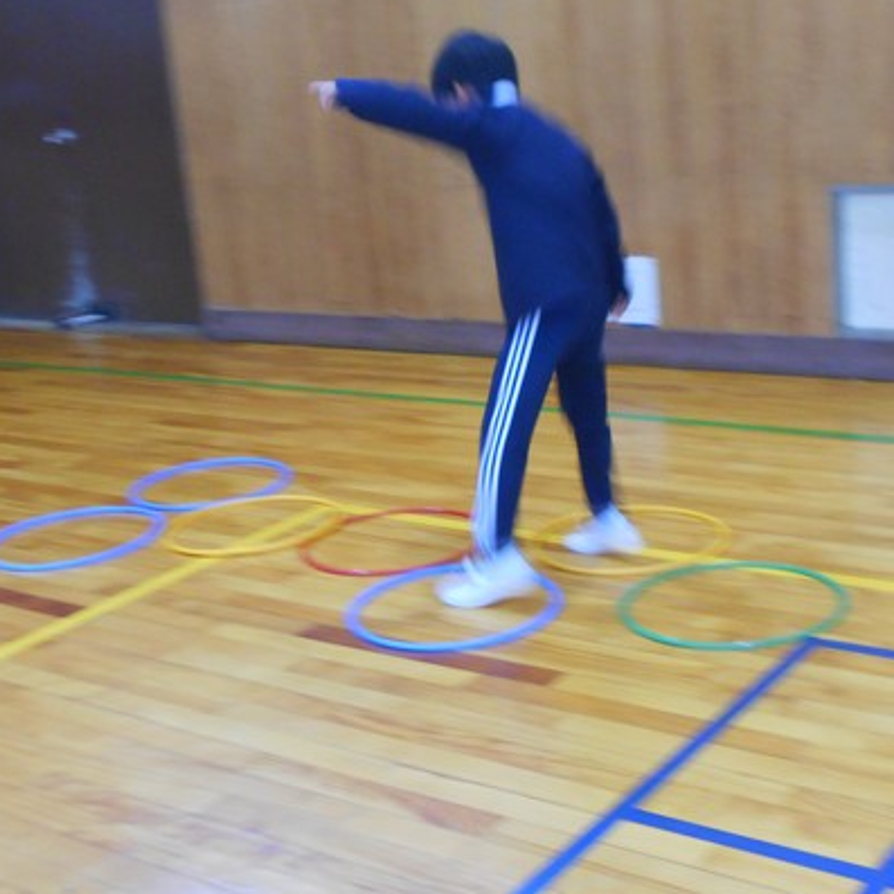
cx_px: 565
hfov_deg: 32.0
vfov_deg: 32.2
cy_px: 440
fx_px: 1549
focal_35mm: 53
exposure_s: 1/30
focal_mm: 5.8
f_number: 3.6
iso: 280
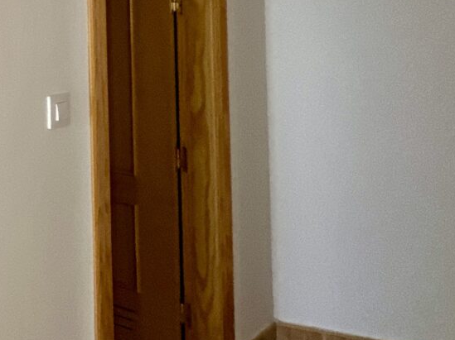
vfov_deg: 27.7
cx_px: -298
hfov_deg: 24.7
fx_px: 644
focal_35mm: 49
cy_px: -8
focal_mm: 2.22
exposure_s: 1/114
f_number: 2.2
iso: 125
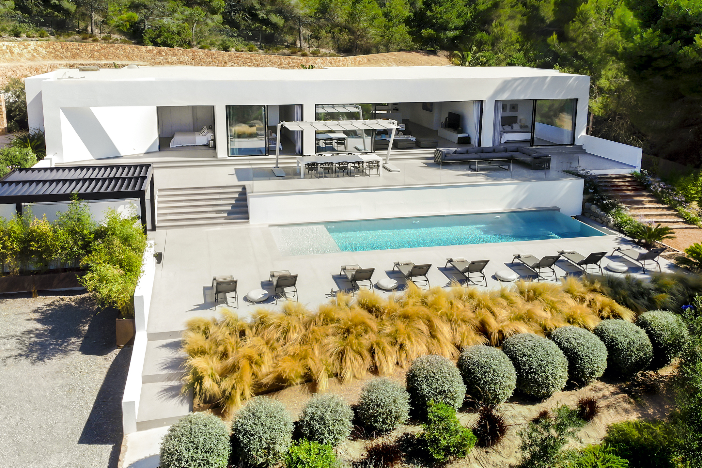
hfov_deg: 63.6
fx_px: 565
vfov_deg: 44.9
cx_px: 330
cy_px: 203
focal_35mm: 29
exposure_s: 1/690
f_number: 2.8
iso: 100
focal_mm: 4.5
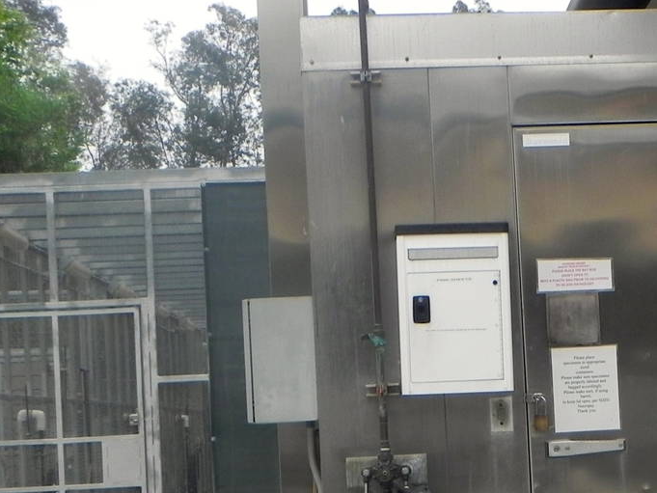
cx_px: 738
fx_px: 2050
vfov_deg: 13.7
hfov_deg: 17.5
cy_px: 354
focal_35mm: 108
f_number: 5.6
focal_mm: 8.2
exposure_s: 1/222
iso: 160
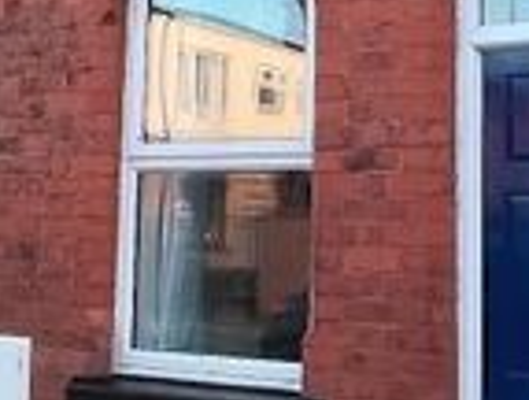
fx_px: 1272
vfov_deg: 17.8
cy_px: 109
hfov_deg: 23.3
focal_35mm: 83
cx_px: 396
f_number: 2.2
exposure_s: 1/288
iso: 100
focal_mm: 1.42
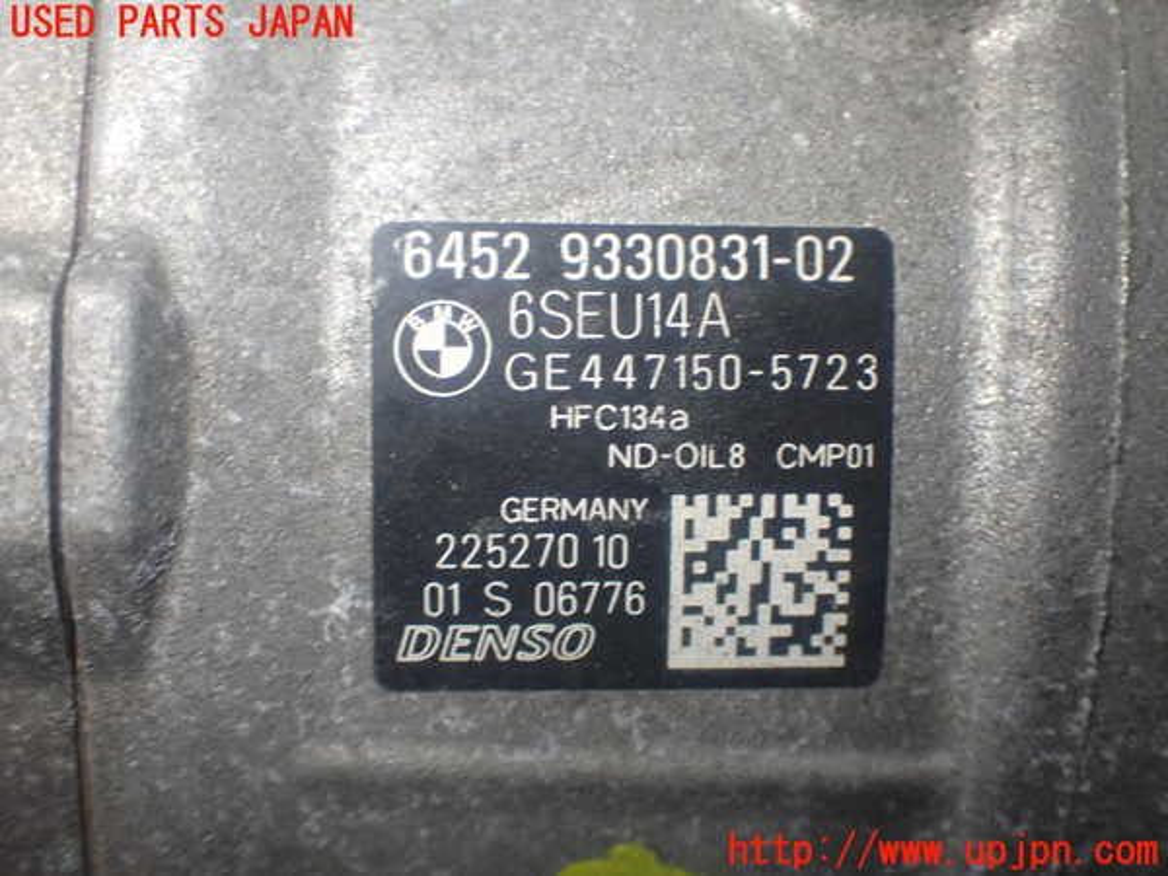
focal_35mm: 47
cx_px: 584
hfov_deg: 40.4
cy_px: 438
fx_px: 1586
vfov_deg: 30.9
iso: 200
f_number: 3.1
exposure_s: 1/50
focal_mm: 8.4
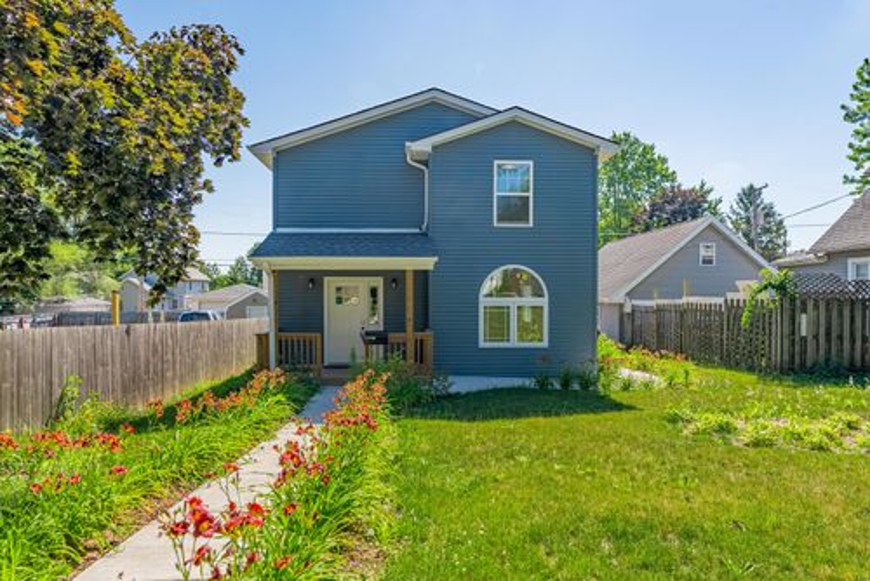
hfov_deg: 73.7
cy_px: 290
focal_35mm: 24
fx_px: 580
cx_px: 435
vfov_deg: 53.2
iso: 200
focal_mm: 24
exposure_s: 1/8000
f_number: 7.1
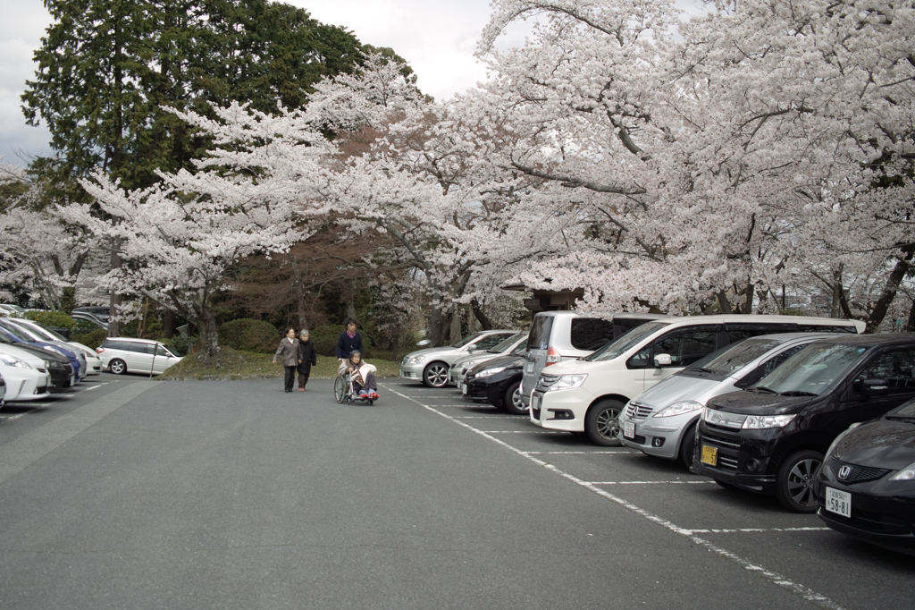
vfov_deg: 32.6
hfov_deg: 47.4
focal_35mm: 41
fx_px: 1042
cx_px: 458
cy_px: 305
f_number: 2.8
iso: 100
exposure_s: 1/1000
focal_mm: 24.2
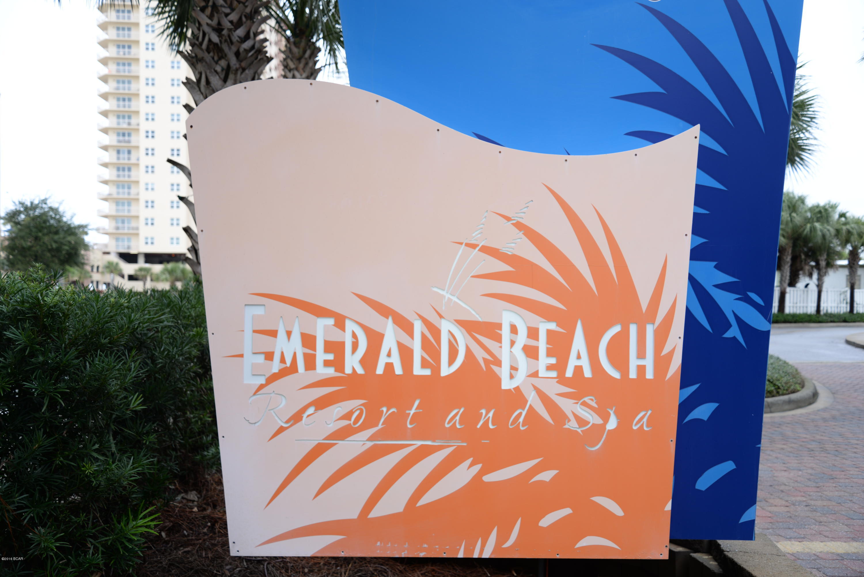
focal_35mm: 34
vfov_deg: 38.9
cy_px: 288
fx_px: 816
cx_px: 432
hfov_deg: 55.8
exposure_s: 1/125
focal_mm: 34
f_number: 4
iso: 100
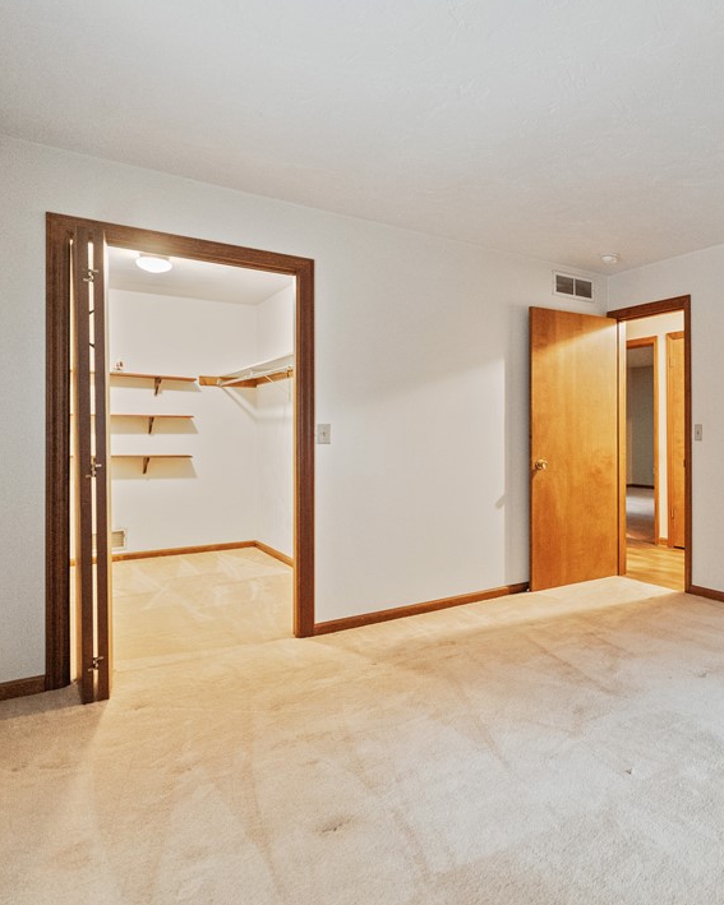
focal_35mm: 23
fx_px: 616
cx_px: 670
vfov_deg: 72.6
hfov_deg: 52.4
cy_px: 447
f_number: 2.8
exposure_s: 1/30
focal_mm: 16
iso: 5000
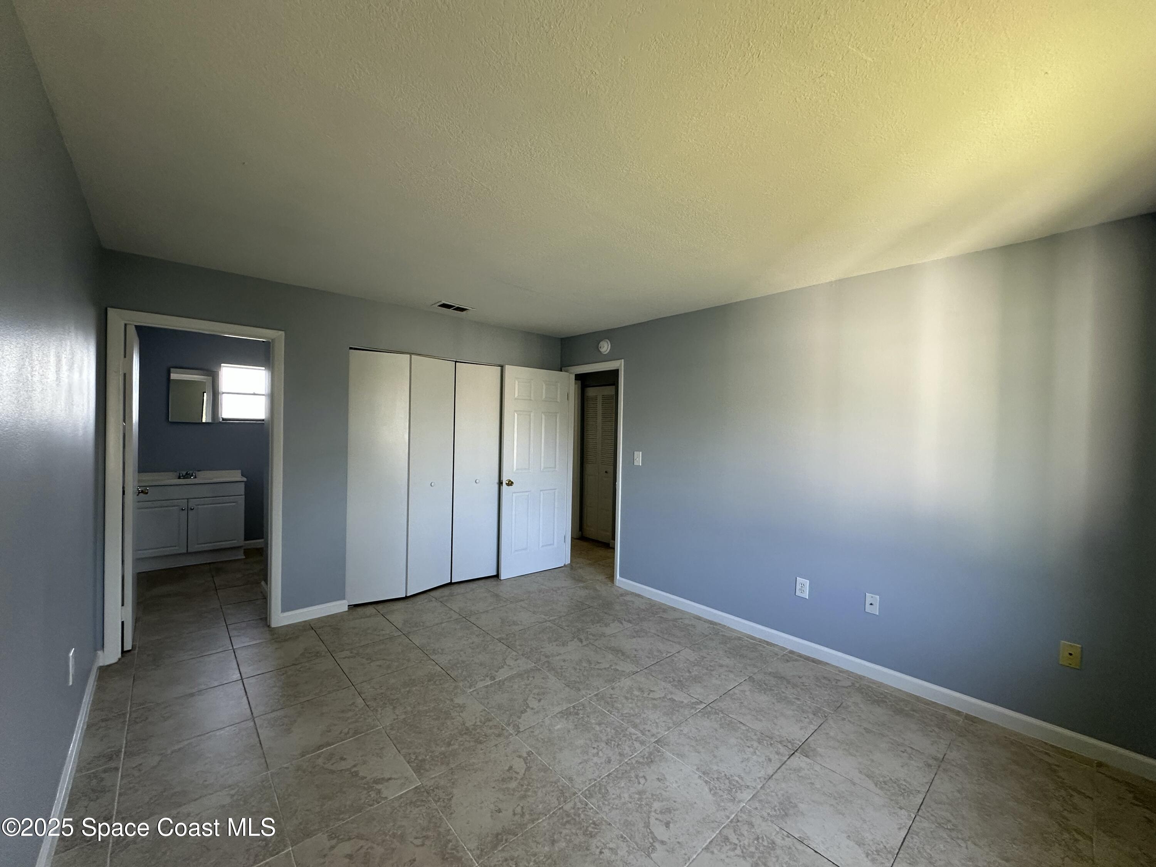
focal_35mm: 14
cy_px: 434
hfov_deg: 102.1
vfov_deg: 85.7
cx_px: 578
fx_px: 468
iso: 200
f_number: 2.2
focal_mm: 2.22
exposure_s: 1/120
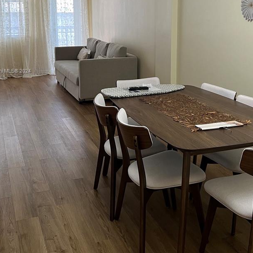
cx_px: 141
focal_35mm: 45
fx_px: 372
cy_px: 71
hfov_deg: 37.5
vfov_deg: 36.9
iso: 100
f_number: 1.5
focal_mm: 5.7
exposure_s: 1/60
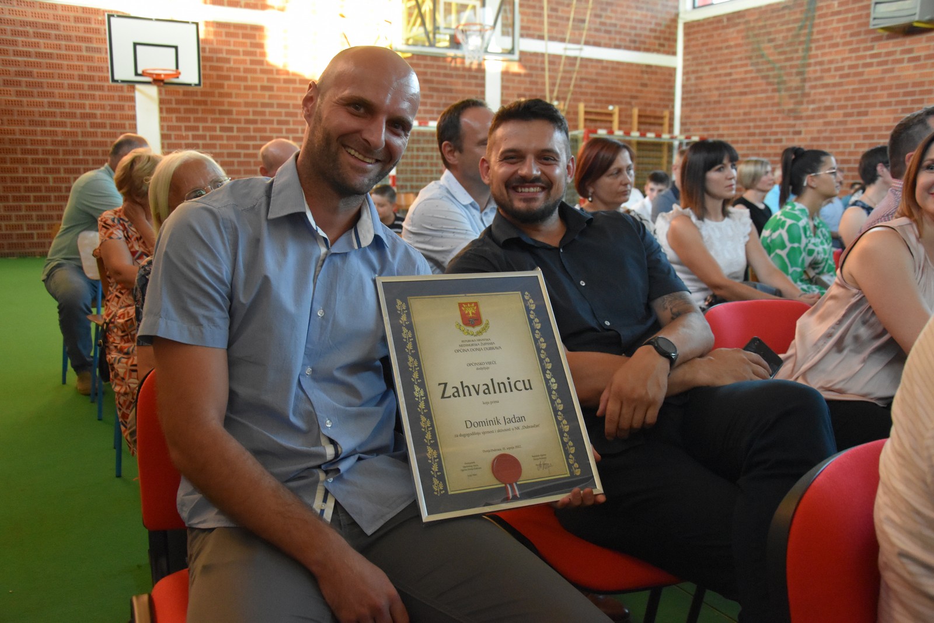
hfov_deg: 59.5
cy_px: 312
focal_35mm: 32
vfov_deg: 41.7
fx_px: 817
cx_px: 467
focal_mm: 21
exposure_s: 1/125
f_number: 3.8
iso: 3200
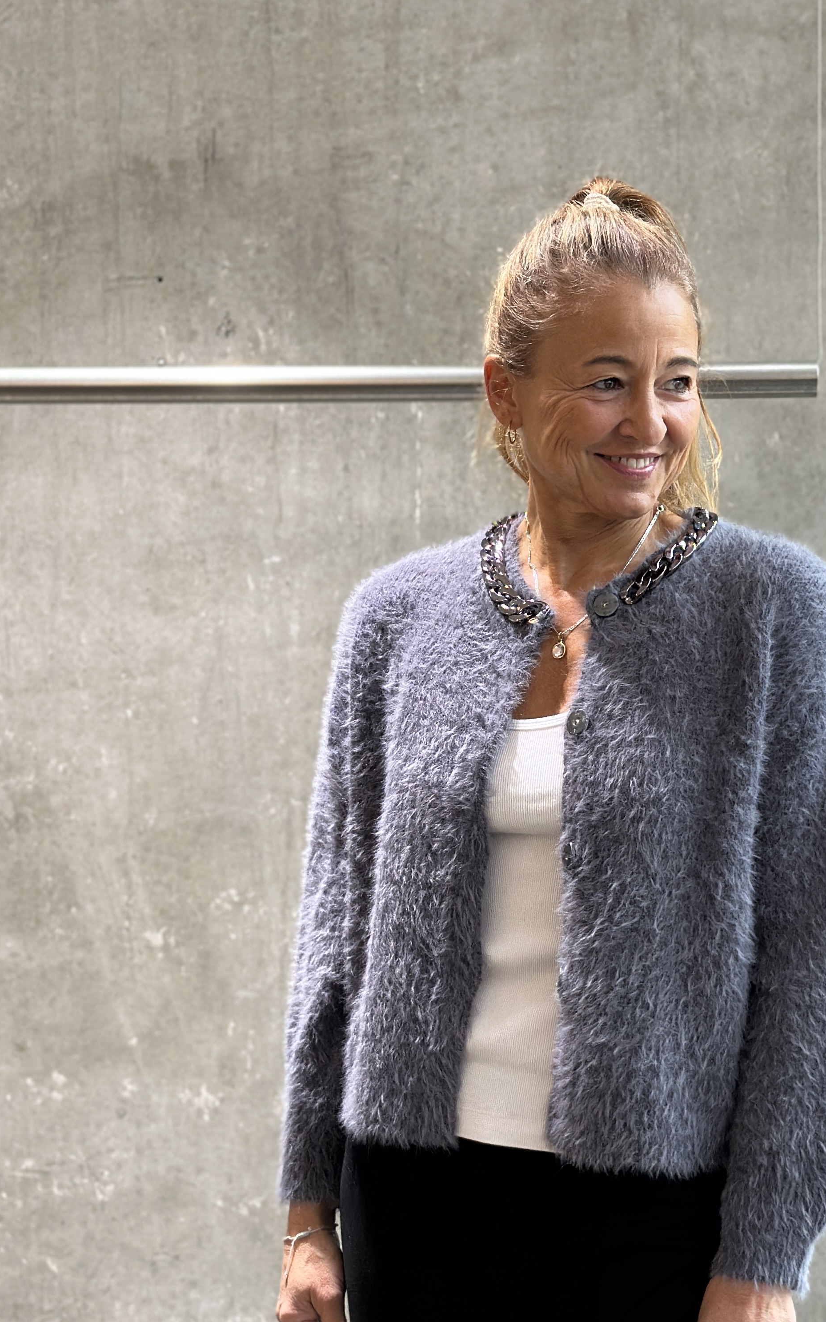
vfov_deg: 29.8
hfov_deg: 18.8
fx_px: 2485
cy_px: 711
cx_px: 521
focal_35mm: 69
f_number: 1.78
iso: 200
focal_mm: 6.86
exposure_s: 1/100
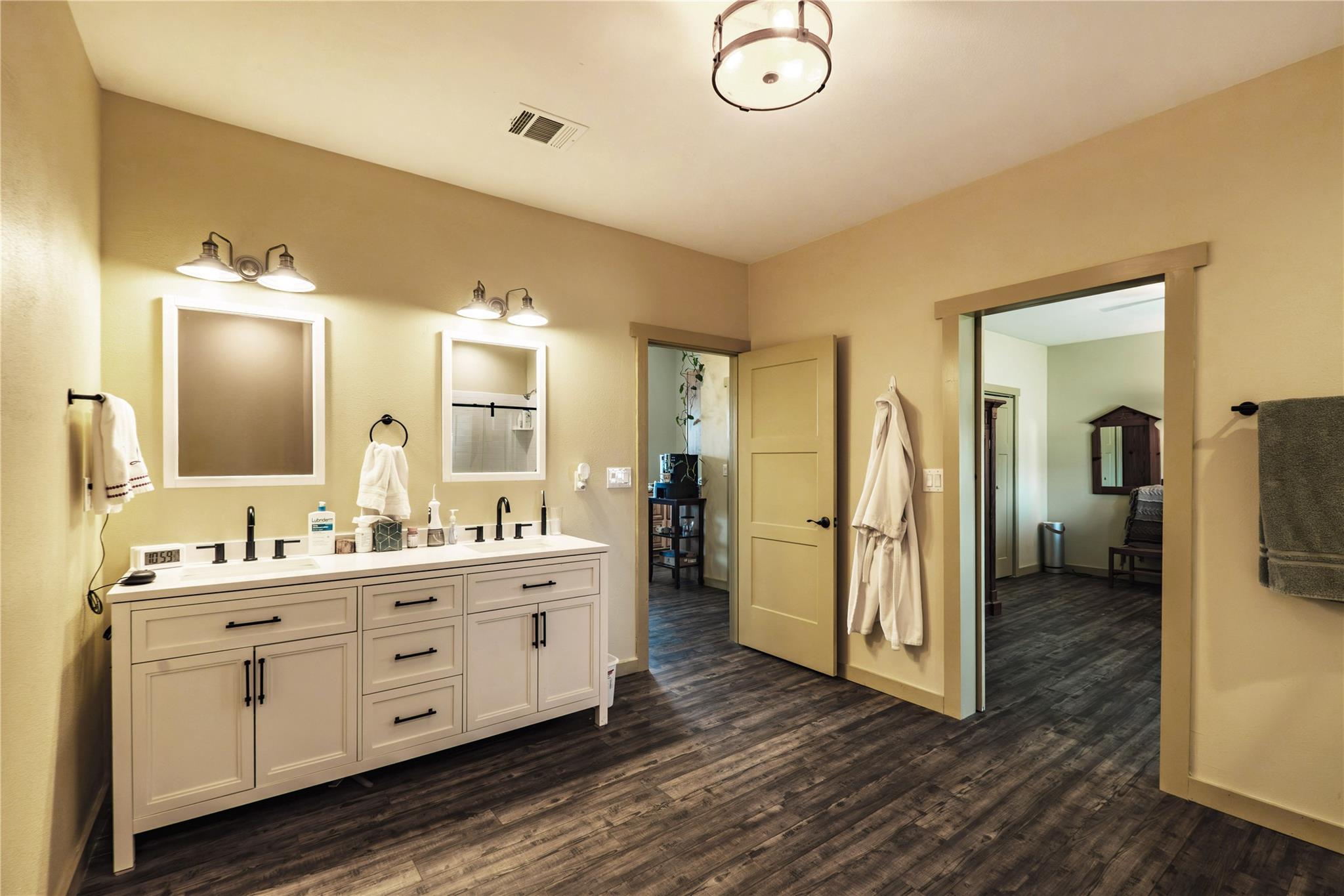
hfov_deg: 100.4
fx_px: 560
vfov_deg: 77.3
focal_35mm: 15
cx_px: 672
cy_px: 448
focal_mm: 10
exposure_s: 1/50
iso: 500
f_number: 4.5
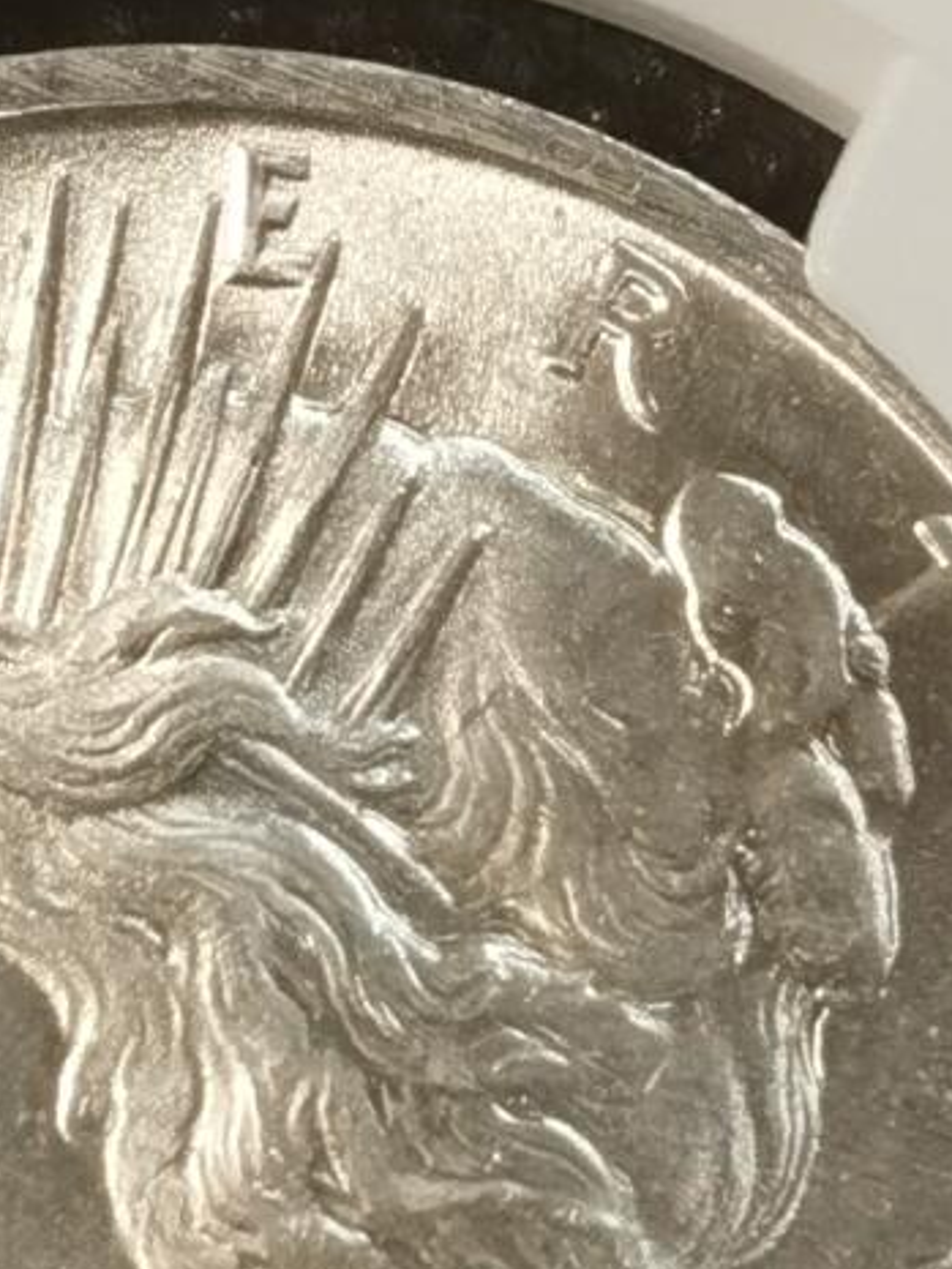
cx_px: 160
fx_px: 9933
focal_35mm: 271
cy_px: 336
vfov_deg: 7.3
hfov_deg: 5.5
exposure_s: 1/128
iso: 50
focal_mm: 5.56
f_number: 1.6
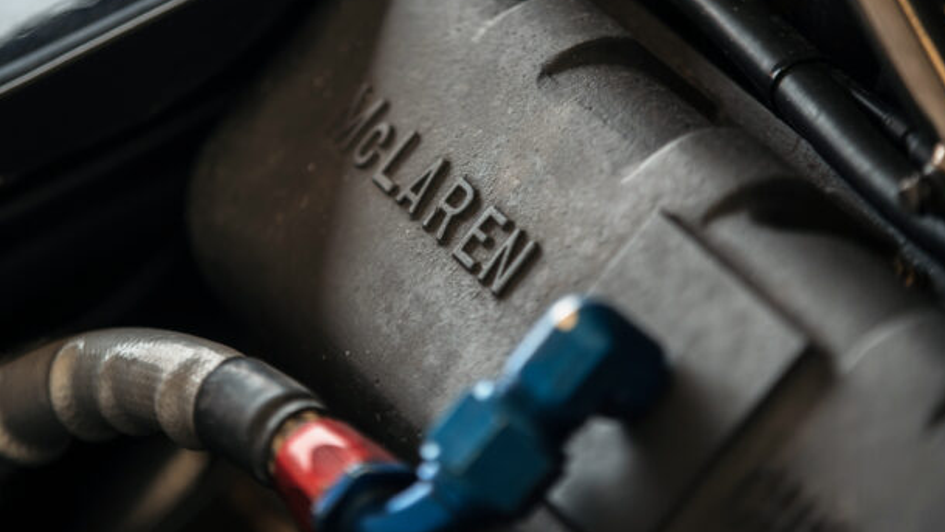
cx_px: 441
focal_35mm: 201
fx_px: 5038
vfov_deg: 6.0
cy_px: 212
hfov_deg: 10.7
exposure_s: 1/160
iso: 500
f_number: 2.8
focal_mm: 168
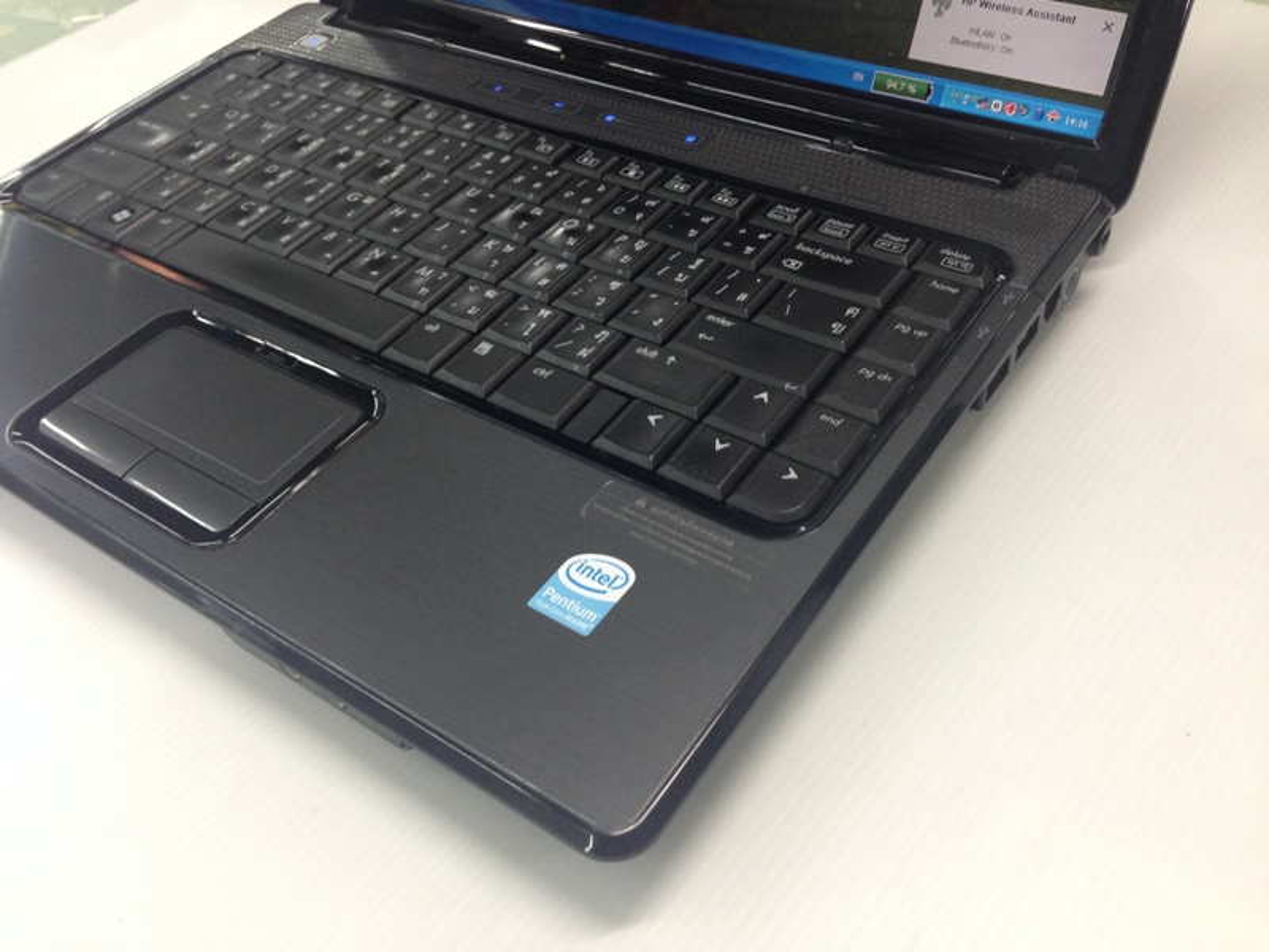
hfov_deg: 55.4
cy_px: 476
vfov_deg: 42.9
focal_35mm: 33
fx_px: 1210
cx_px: 634
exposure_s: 1/20
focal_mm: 4.12
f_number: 2.4
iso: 100
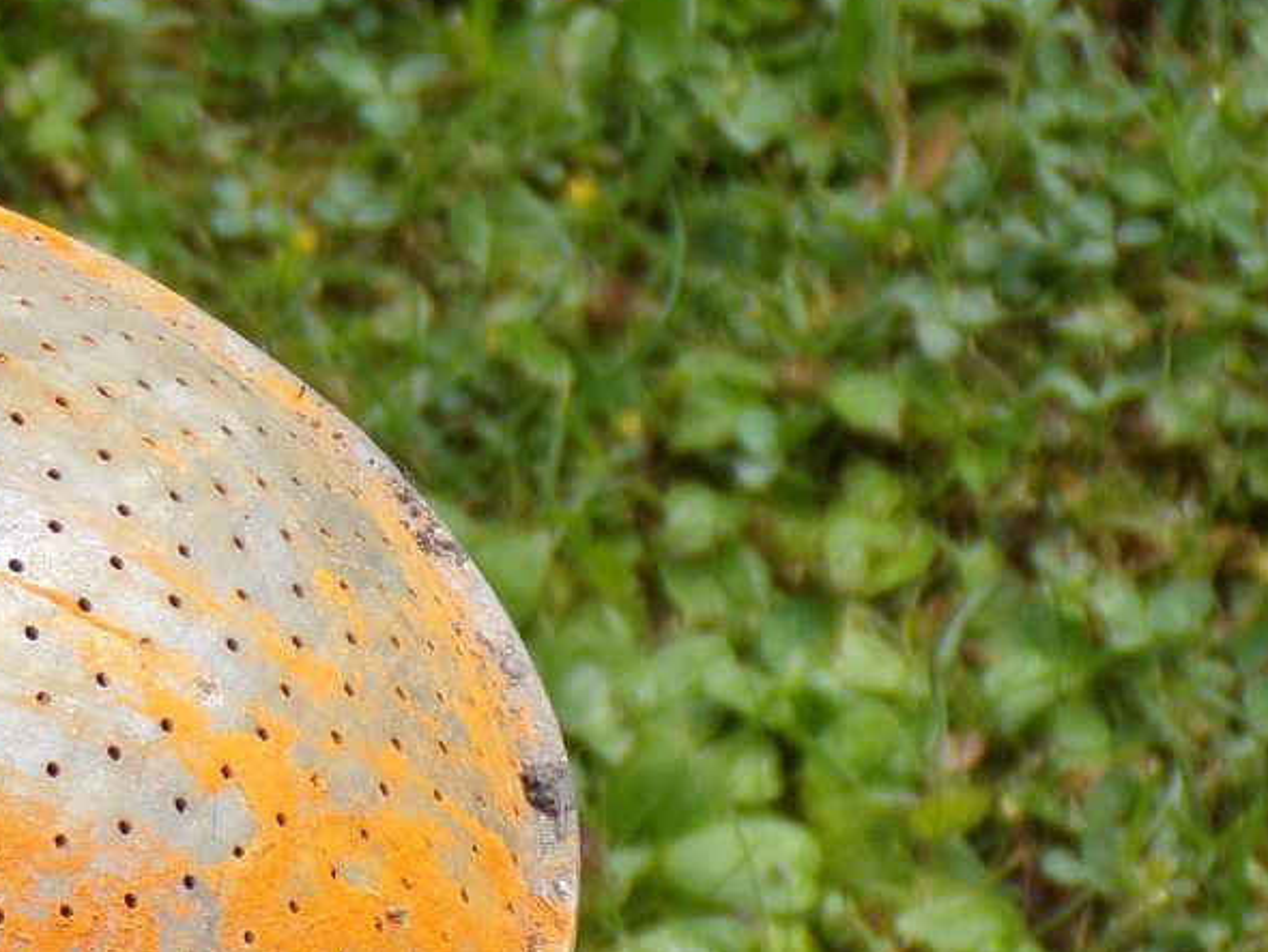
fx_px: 11323
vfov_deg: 4.8
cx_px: -388
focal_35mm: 309
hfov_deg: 6.4
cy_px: 937
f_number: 4.2
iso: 80
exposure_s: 1/180
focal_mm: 17.7
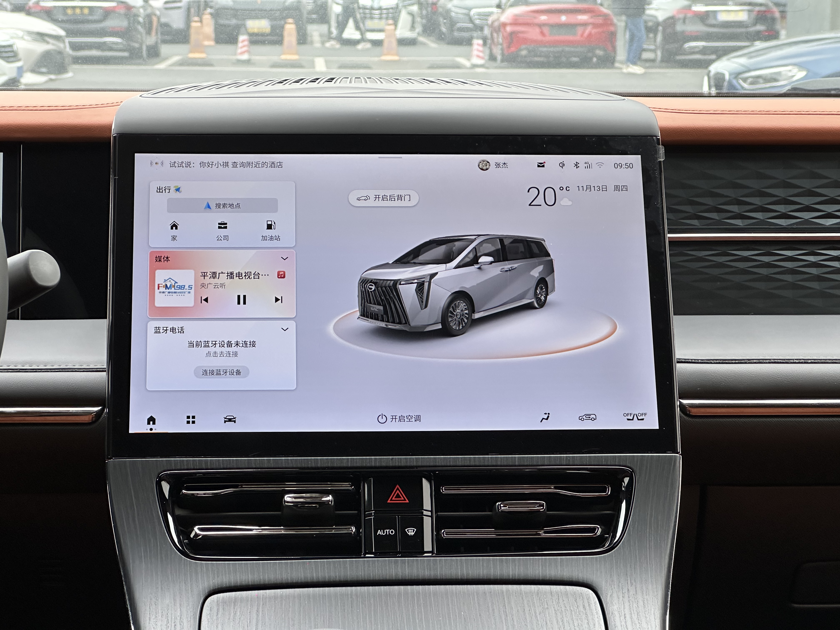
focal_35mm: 77
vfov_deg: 19.1
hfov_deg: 25.3
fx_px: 1869
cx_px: 420
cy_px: 315
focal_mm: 9
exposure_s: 1/99
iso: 100
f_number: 2.8
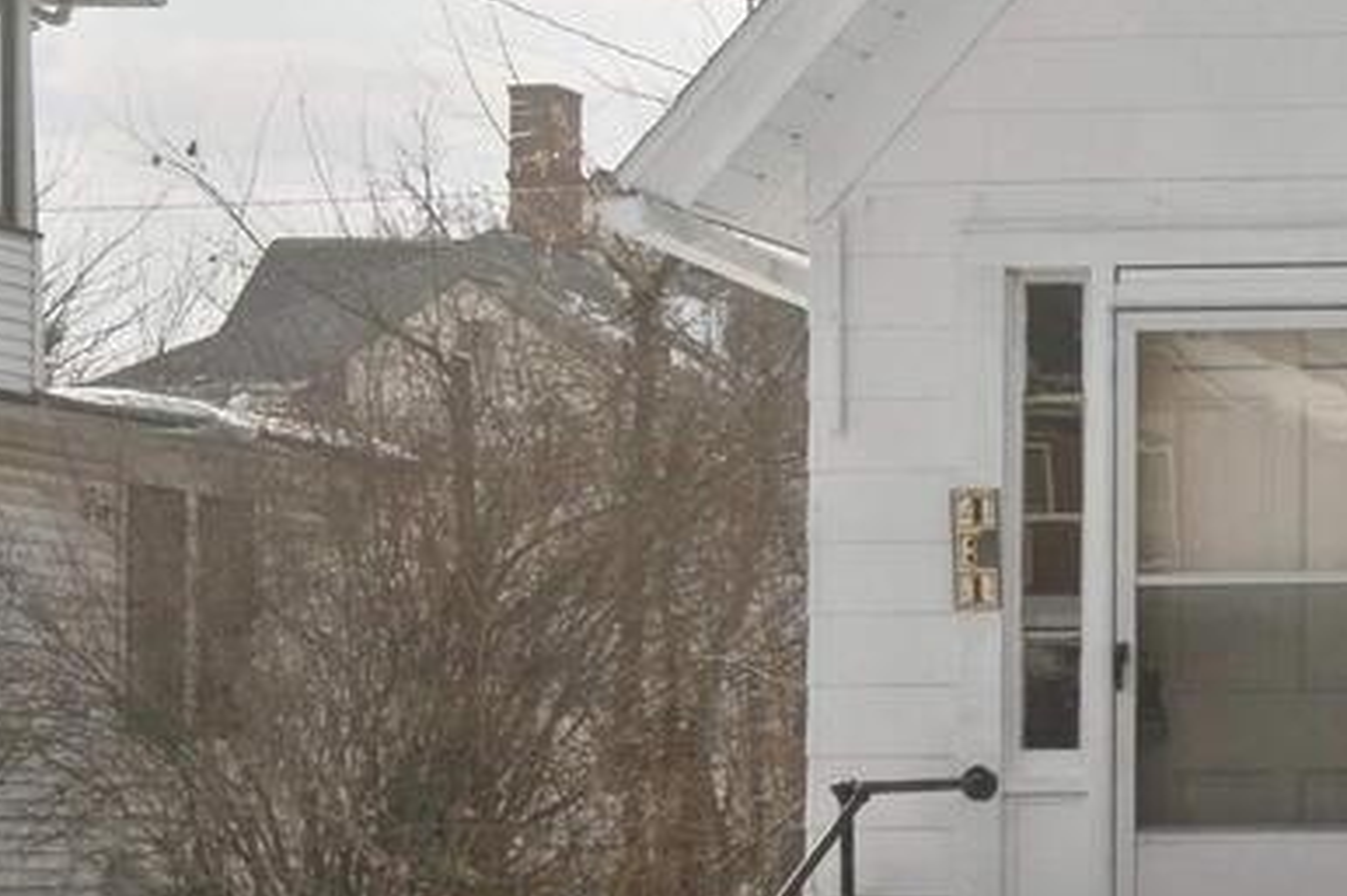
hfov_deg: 16.4
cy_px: -143
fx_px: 3927
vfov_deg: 12.7
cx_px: 2408
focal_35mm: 105
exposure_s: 1/1250
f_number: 9
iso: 400
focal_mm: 25
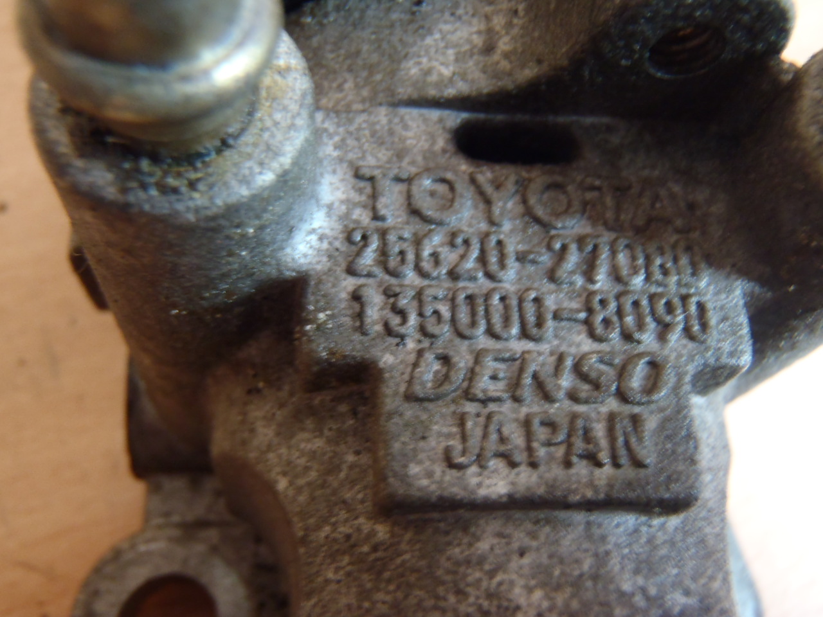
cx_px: 412
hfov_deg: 50.1
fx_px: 880
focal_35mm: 37
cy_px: 308
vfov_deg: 38.7
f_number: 4.7
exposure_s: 1/4
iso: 320
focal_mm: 6.64
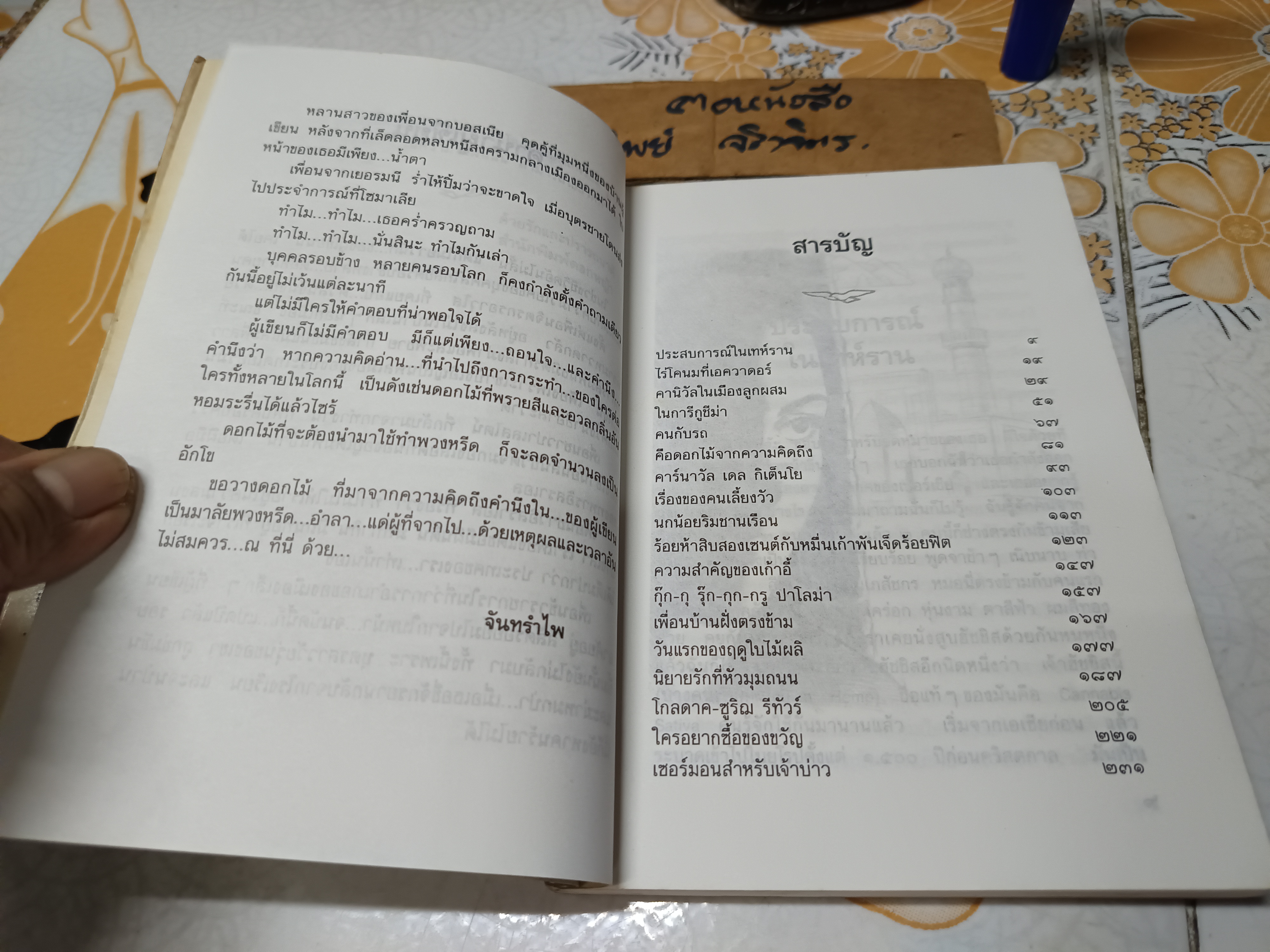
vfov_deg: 56.8
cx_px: 635
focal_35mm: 24
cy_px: 476
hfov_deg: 71.6
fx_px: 881
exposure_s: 1/50
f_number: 1.7
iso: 1101
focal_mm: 5.31
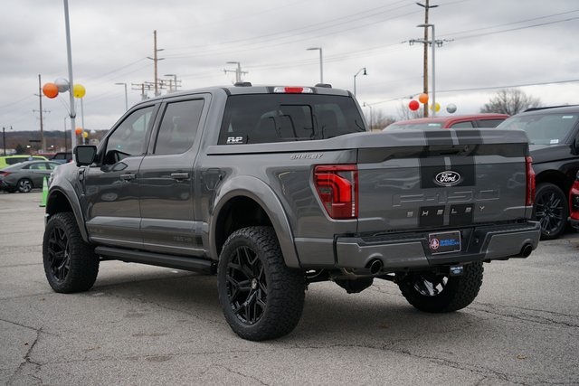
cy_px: 193
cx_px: 290
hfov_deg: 34.5
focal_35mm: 58
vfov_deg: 23.4
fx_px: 933
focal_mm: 58
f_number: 4
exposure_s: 1/160
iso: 400
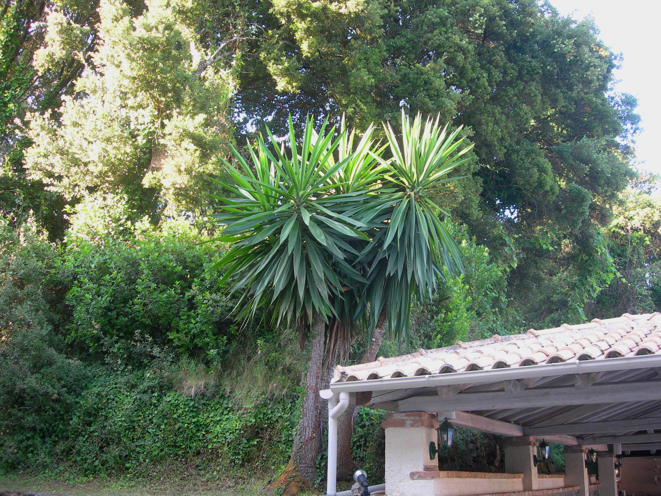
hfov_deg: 49.0
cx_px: 330
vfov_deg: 37.7
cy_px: 248
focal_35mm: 38
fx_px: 726
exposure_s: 1/34.8
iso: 50
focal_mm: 7.8
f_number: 2.8
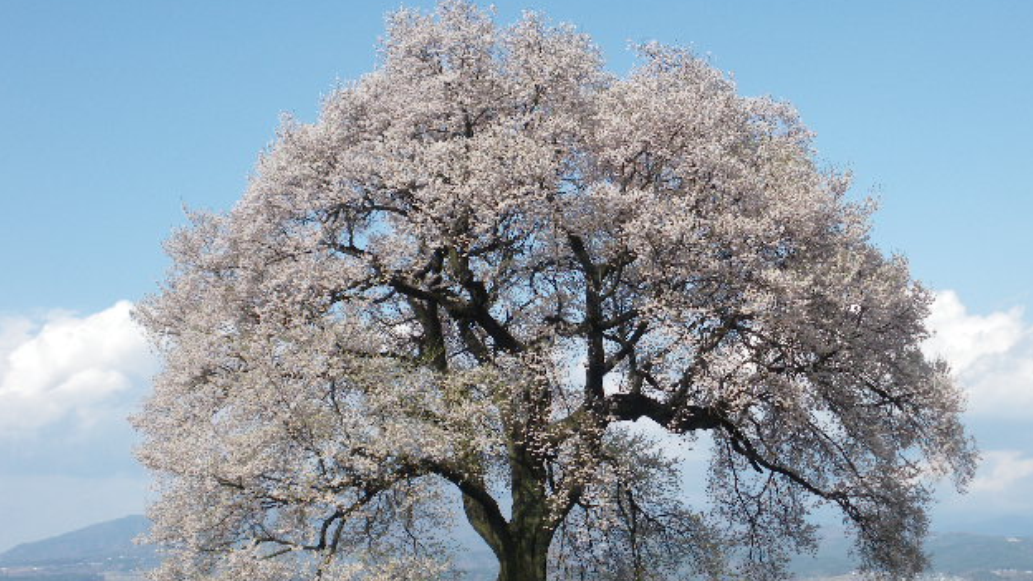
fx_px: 1561
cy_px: 372
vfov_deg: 21.0
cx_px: 526
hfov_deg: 36.6
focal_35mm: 57
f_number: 4.4
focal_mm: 9
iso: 64
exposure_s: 1/320
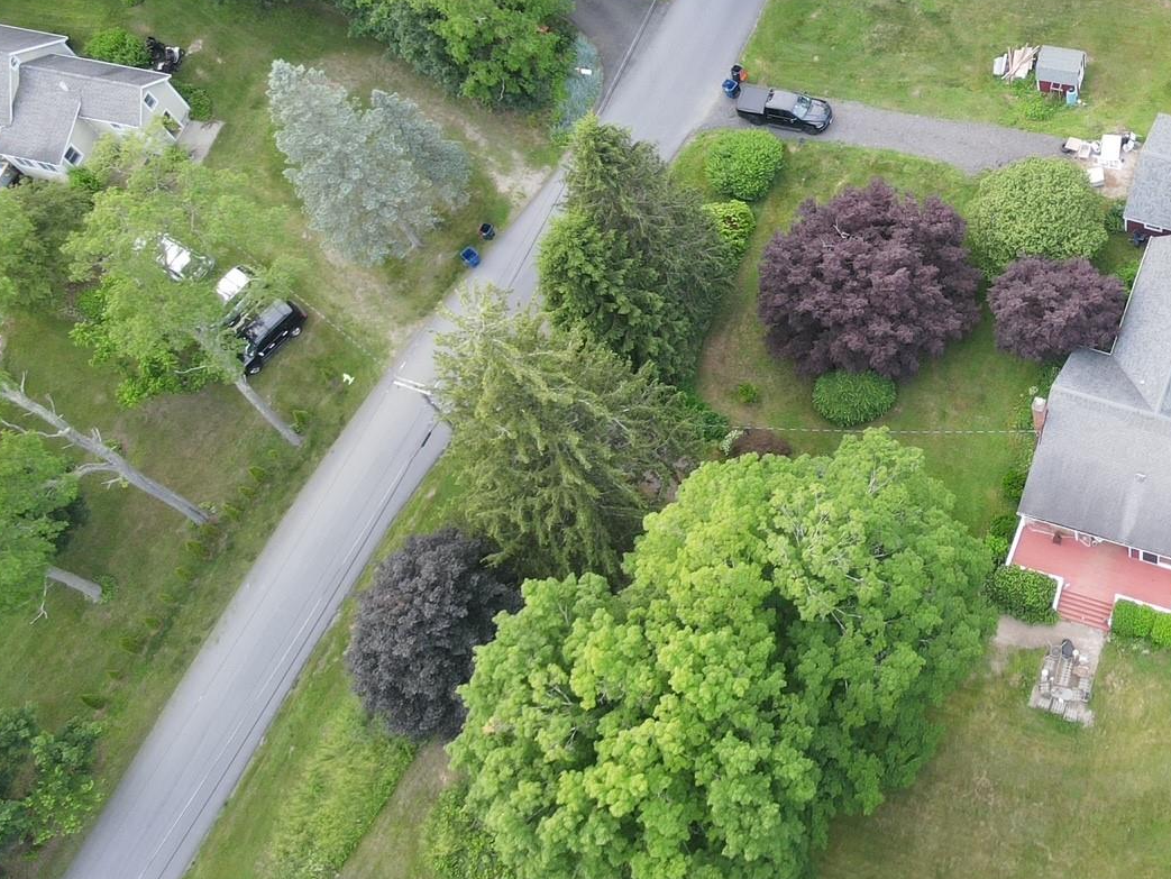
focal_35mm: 46
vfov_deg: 31.2
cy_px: 275
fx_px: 1557
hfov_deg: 37.8
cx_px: 1107
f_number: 2.8
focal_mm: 4.5
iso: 100
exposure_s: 1/25
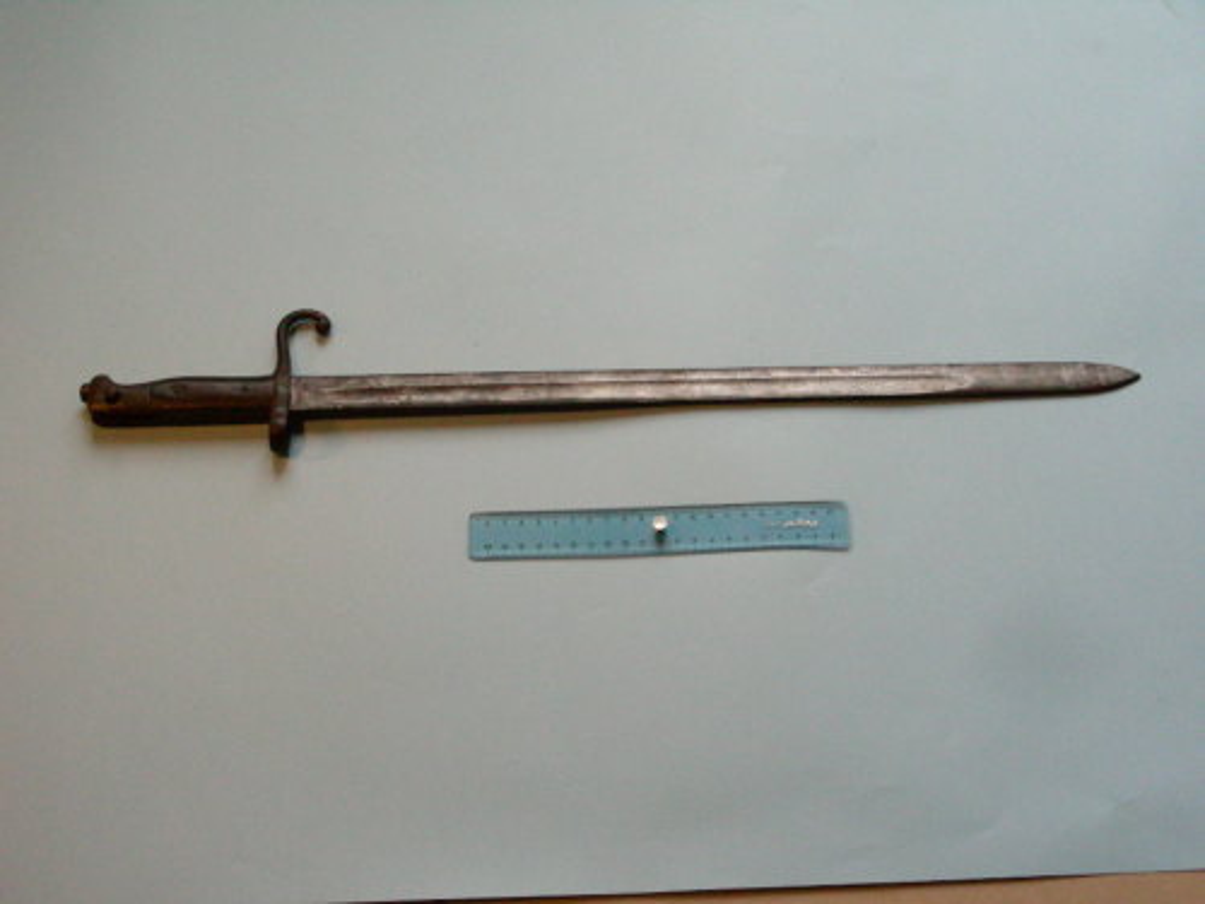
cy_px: 452
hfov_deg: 30.7
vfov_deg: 23.3
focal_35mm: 63
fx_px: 2193
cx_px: 602
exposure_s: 1/766
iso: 400
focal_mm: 10.5
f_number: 4
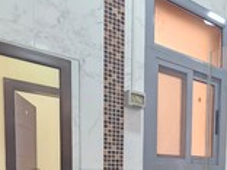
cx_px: 207
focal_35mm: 38
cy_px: 194
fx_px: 249
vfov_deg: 32.4
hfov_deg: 44.3
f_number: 1.9
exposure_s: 1/50
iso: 320
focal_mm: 2.2
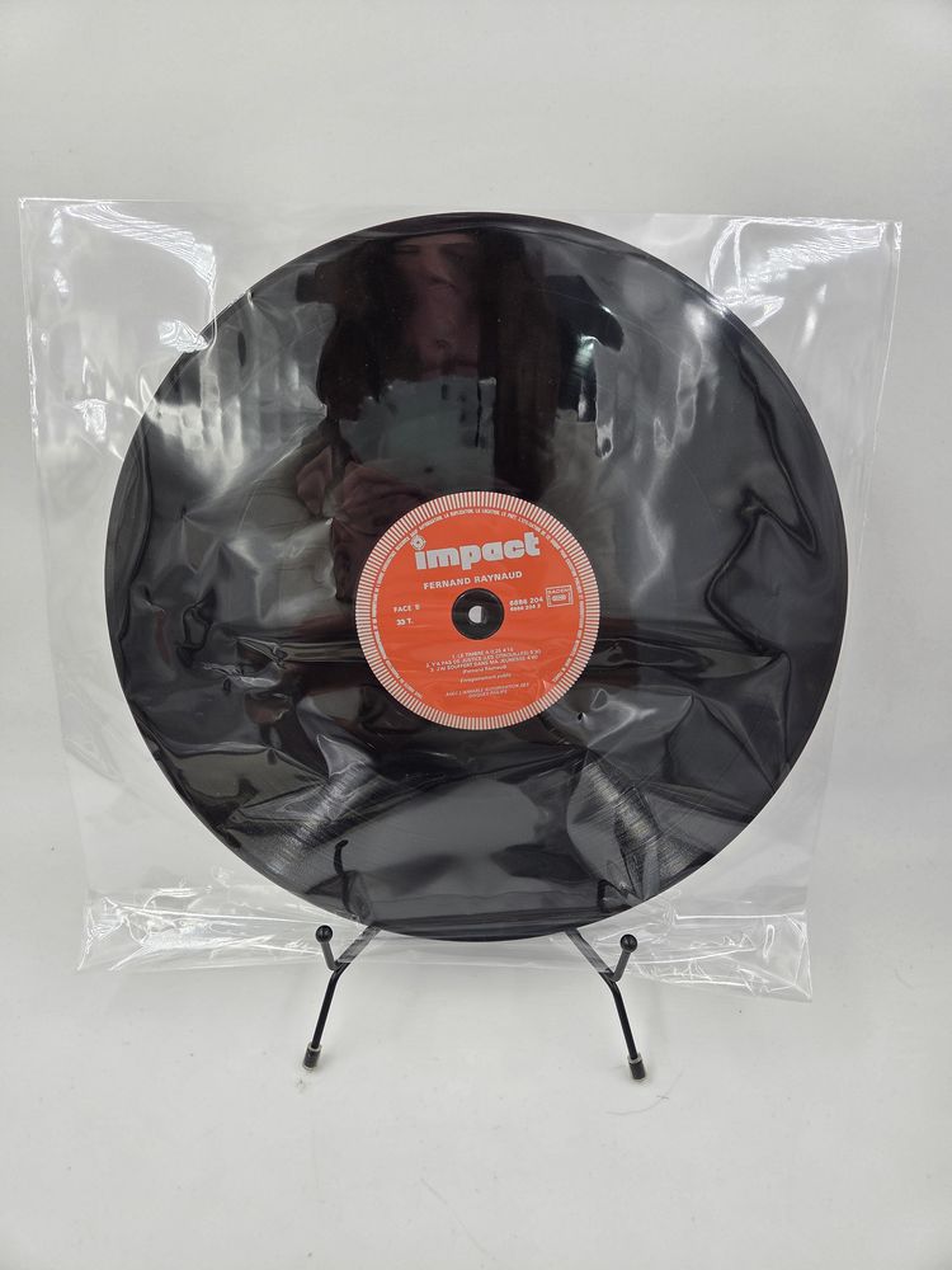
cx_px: 476
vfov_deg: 73.9
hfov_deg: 58.9
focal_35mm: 23
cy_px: 635
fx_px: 843
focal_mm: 5.4
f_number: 1.8
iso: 50
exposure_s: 1/180
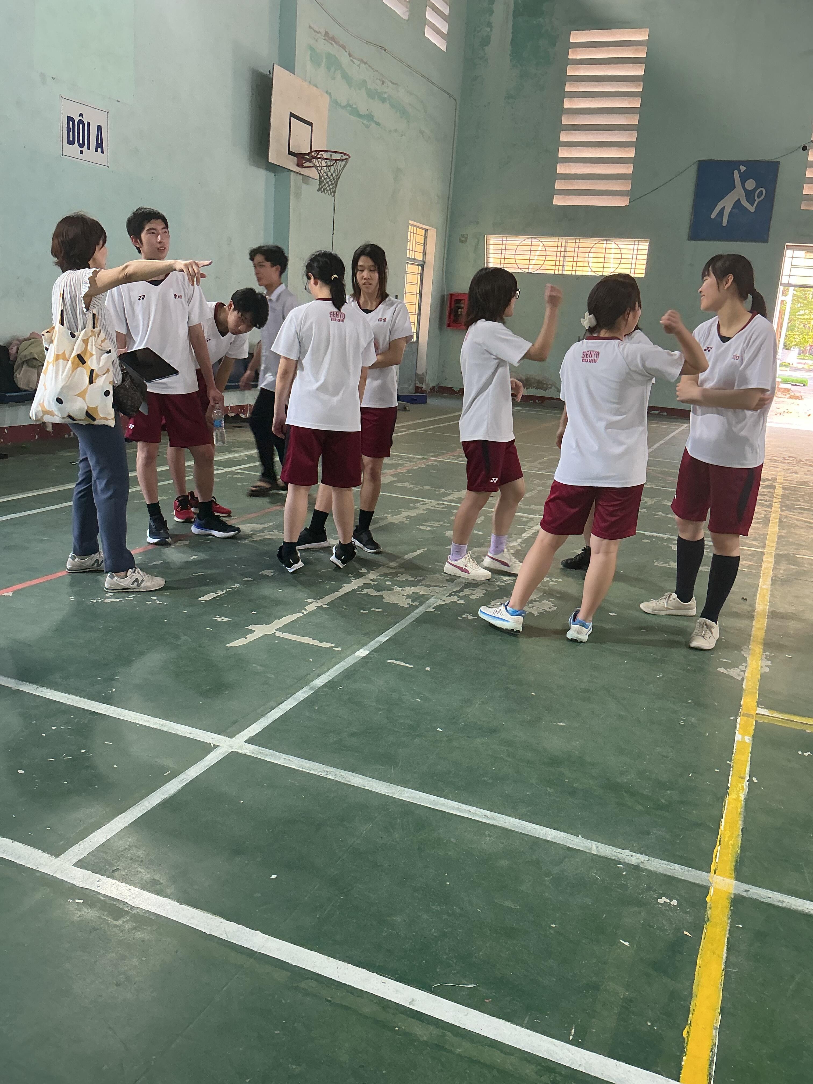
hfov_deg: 48.2
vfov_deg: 61.7
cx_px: 406
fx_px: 908
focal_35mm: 29
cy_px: 542
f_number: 1.8
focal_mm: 3
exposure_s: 1/50
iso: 80
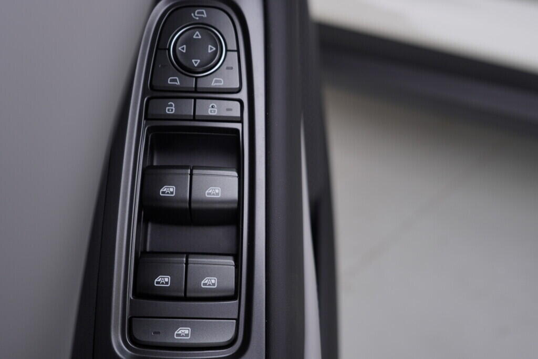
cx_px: 269
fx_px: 538
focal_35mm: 36
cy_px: 180
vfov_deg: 36.9
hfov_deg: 53.1
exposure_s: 1/60
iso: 125
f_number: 3.5
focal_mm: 24
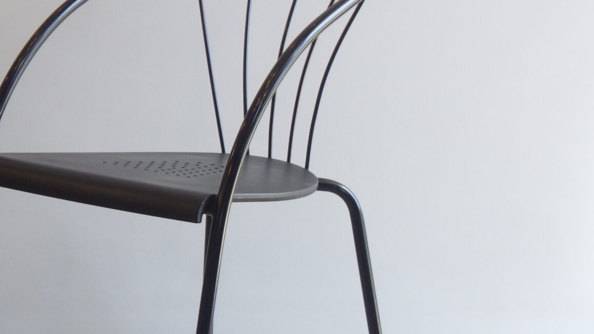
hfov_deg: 15.4
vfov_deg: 8.7
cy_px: 211
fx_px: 2189
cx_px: 144
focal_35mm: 139
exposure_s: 1/60
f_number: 4.8
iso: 125
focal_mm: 13.7
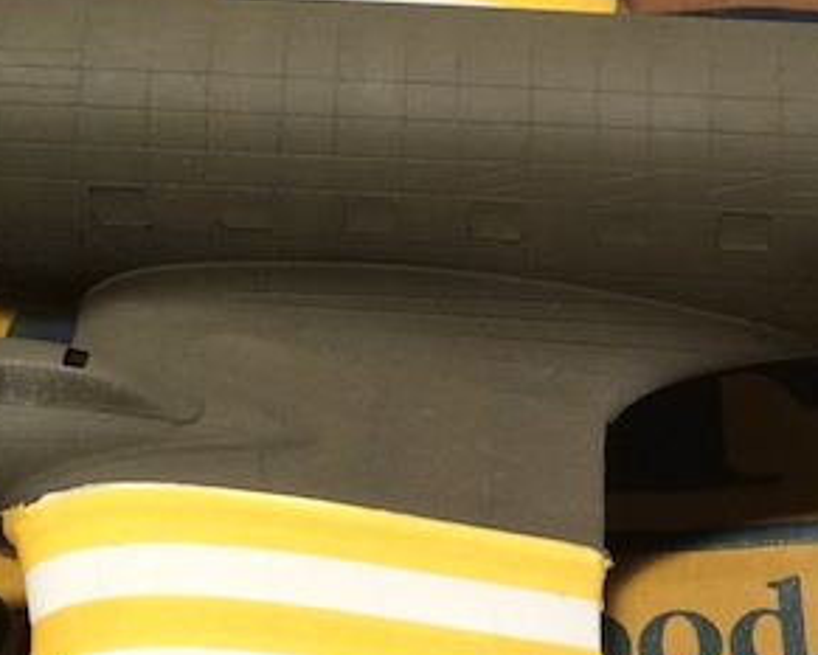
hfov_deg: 18.5
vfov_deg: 14.9
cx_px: 655
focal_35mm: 103
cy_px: 427
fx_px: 2494
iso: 64
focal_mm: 4.12
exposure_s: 1/30
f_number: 2.2
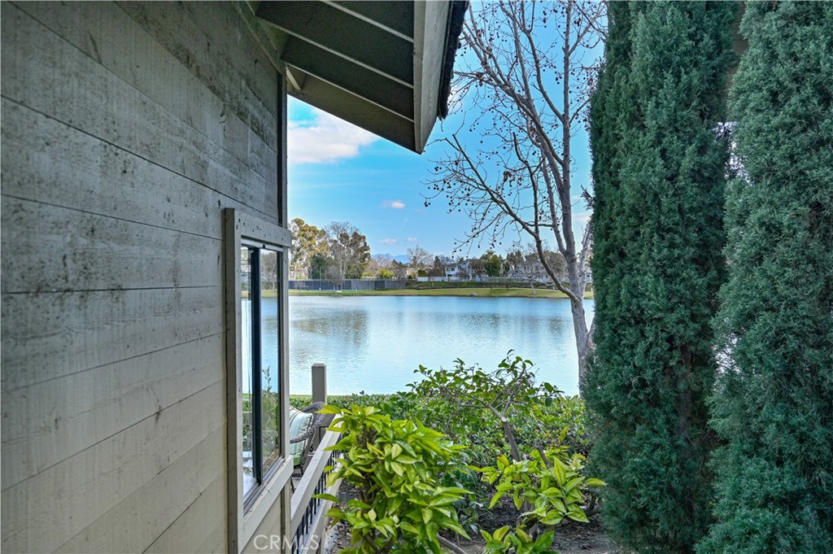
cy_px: 277
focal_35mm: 30
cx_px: 416
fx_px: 694
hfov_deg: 62.0
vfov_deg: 43.5
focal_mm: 30
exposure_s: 1/250
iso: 250
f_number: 6.3
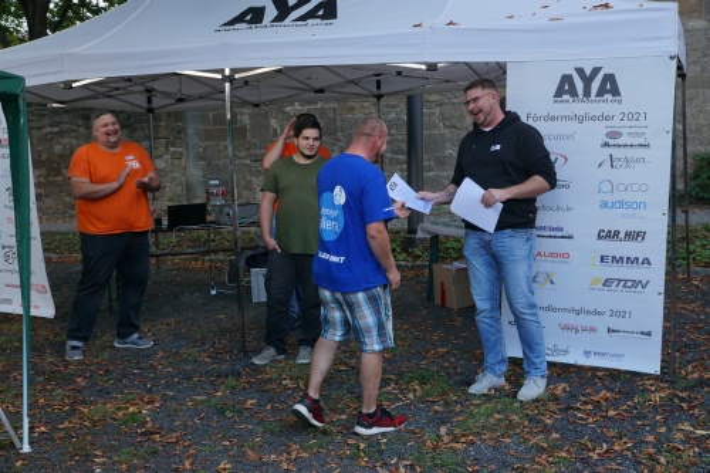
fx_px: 769
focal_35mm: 39
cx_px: 355
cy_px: 236
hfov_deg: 49.6
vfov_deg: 34.2
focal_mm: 26
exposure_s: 1/160
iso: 320
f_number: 4.5
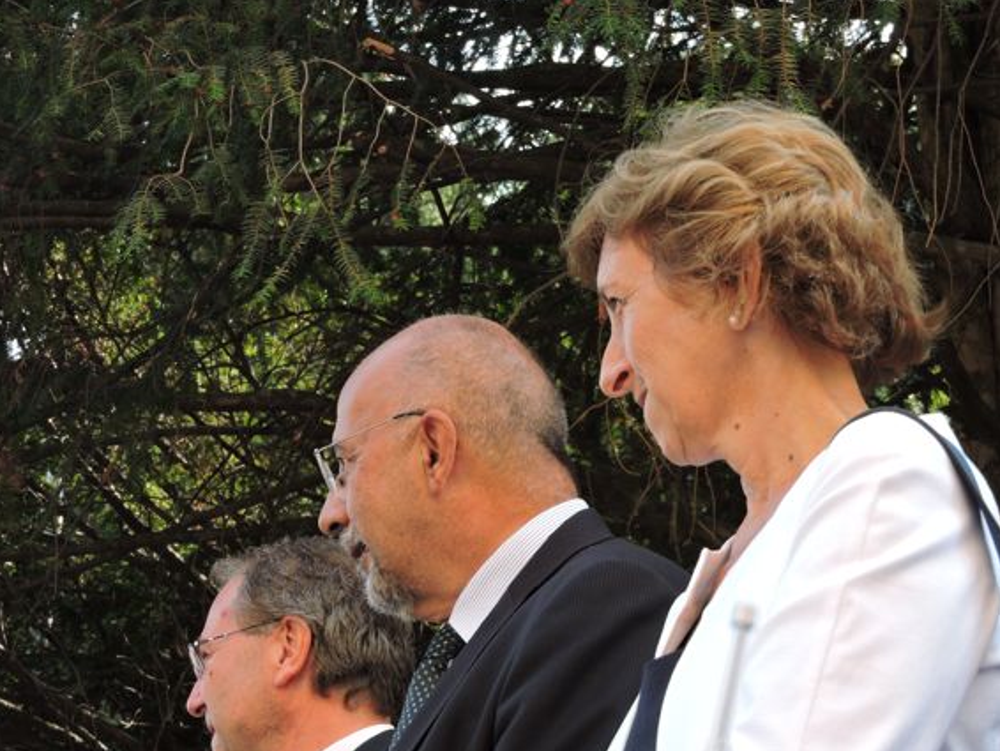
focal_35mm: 130
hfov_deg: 15.2
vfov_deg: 11.4
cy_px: 417
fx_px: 3757
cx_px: 555
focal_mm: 20.6
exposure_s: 1/80
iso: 100
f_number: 5
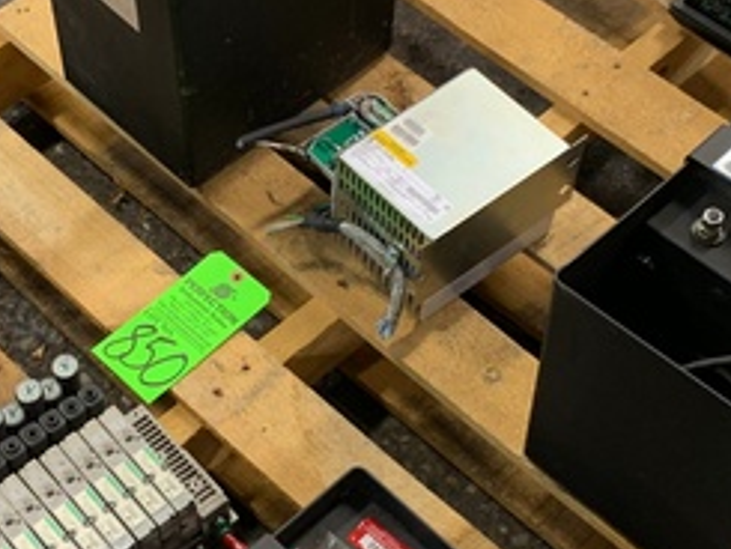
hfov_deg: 28.5
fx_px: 1437
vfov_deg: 21.5
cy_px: 376
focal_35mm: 68
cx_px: 289
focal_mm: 4.25
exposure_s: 1/60
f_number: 1.8
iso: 200
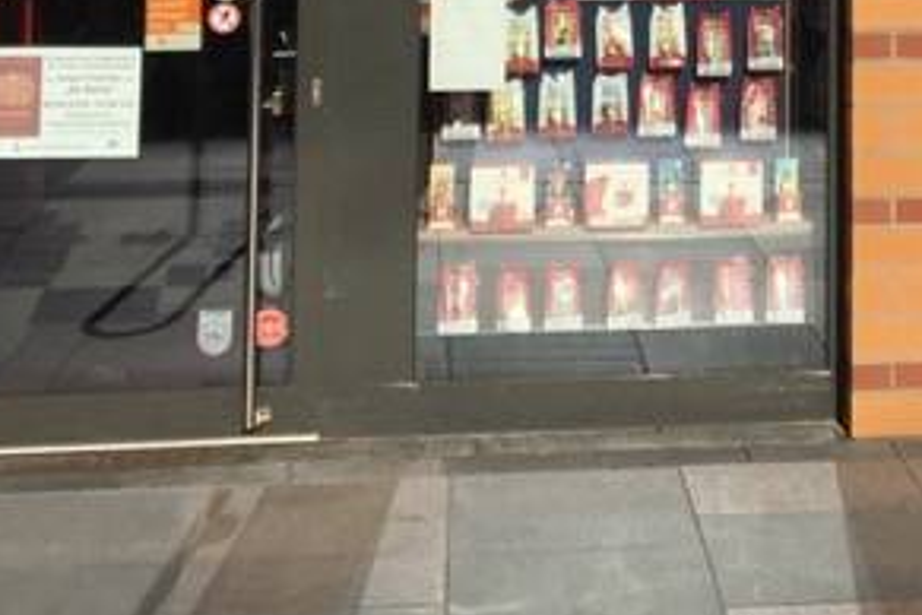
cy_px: -236
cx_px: 811
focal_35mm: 85
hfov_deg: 23.4
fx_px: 2177
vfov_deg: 15.2
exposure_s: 1/3663
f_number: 2.2
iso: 25
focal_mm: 4.15
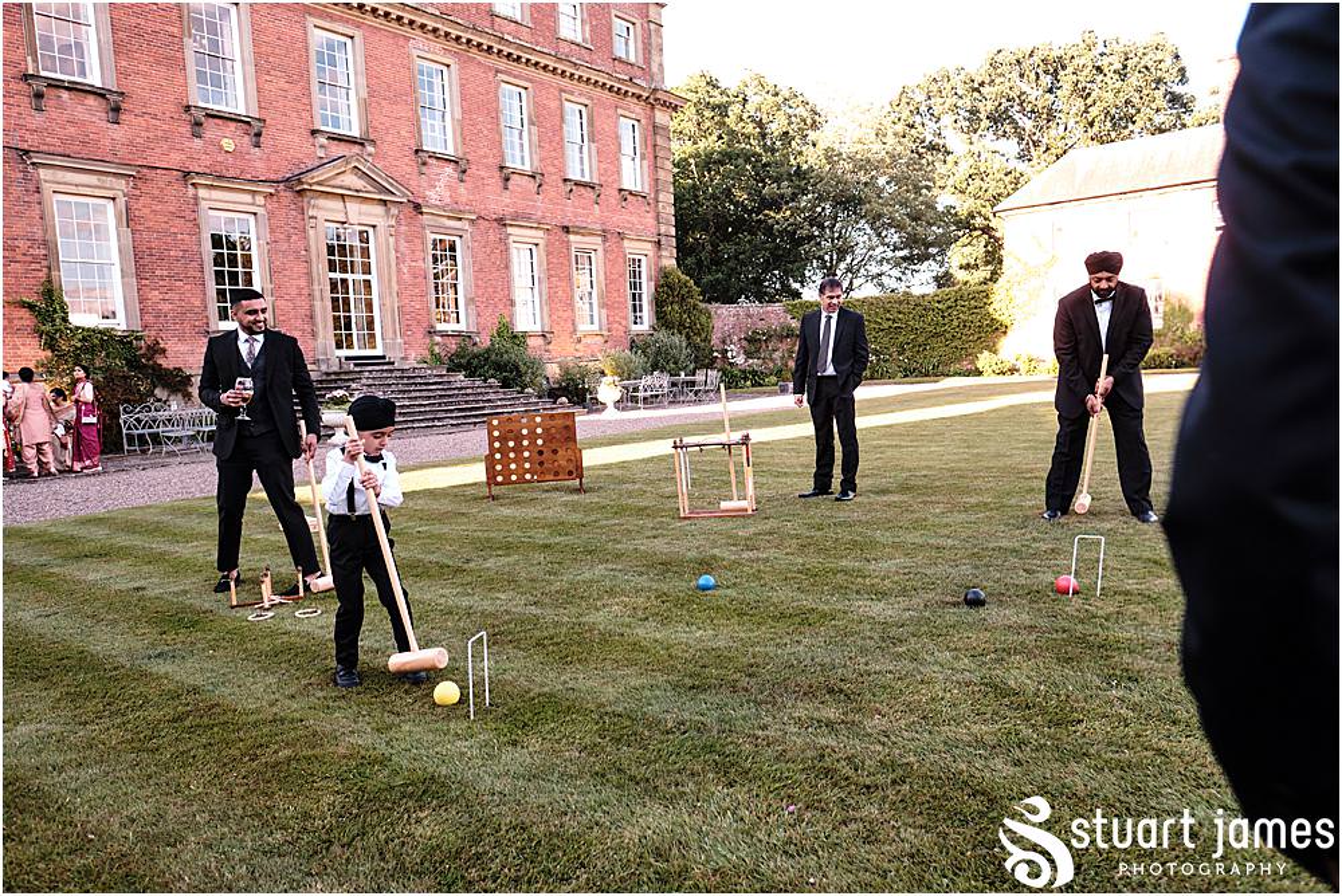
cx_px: 671
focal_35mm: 24
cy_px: 448
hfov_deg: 73.7
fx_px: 895
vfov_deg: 53.2
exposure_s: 1/500
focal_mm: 16
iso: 1000
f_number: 2.8
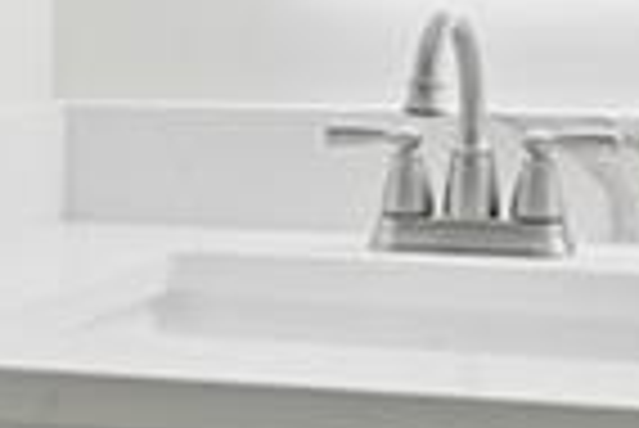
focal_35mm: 115
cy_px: -59
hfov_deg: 17.7
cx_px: 418
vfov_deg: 11.7
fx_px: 2043
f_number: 8
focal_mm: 16
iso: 200
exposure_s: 1/100
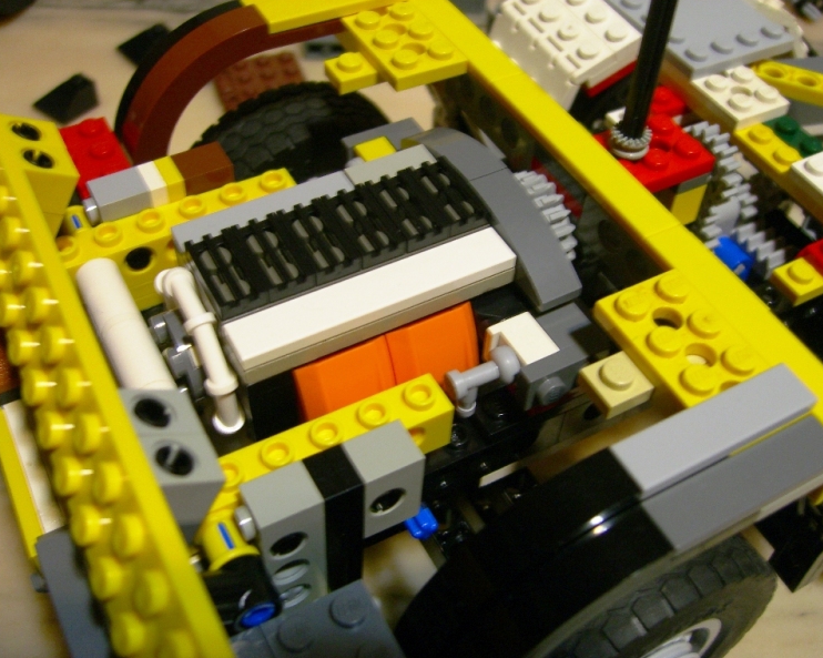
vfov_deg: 37.3
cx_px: 400
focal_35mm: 40
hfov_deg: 45.8
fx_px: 974
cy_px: 327
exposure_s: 1/8
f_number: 2.8
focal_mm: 7.9
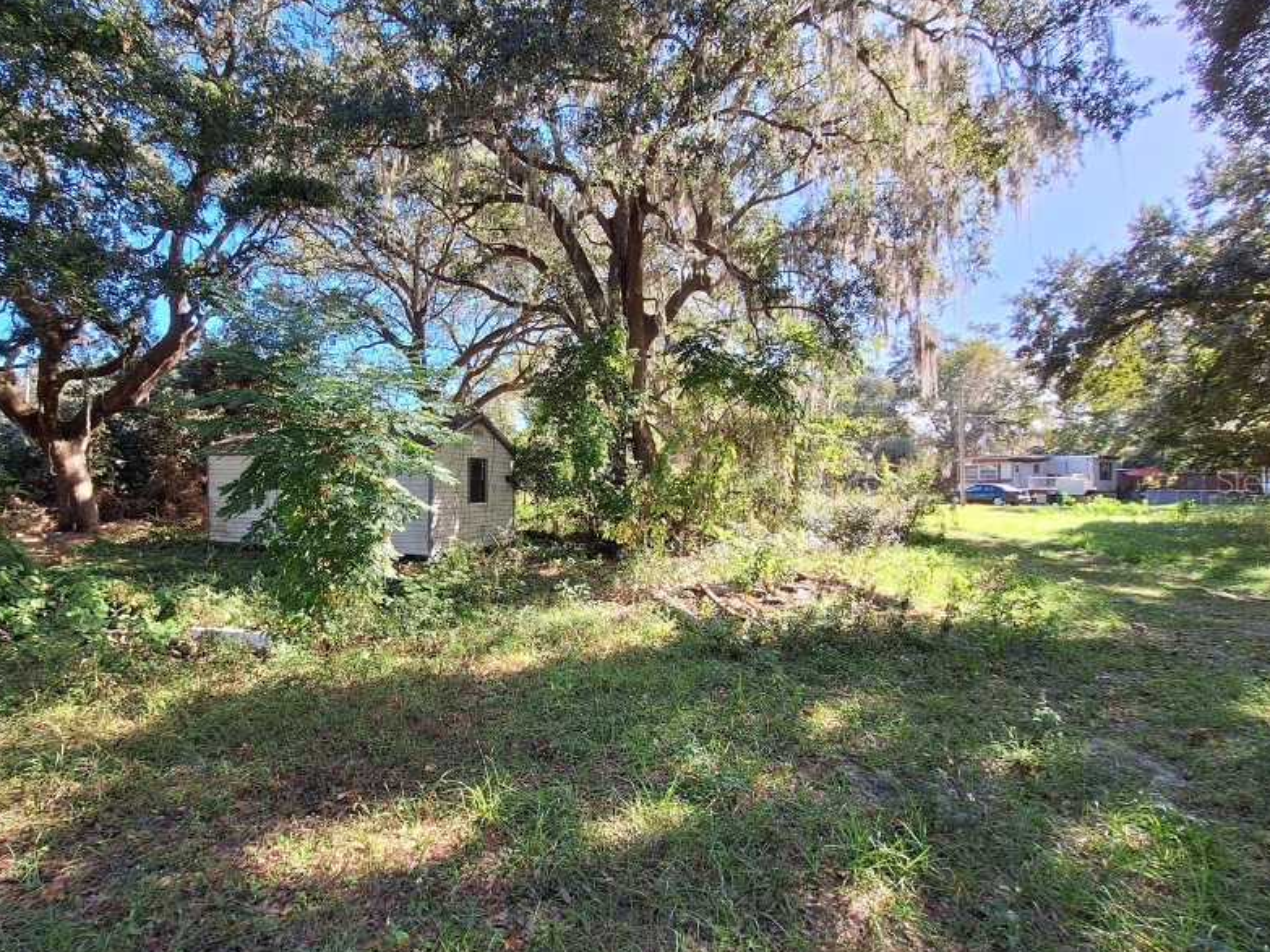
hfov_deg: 90.4
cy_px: 480
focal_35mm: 17
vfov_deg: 74.7
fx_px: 624
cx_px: 538
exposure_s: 1/262
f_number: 2.2
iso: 40
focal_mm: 1.74
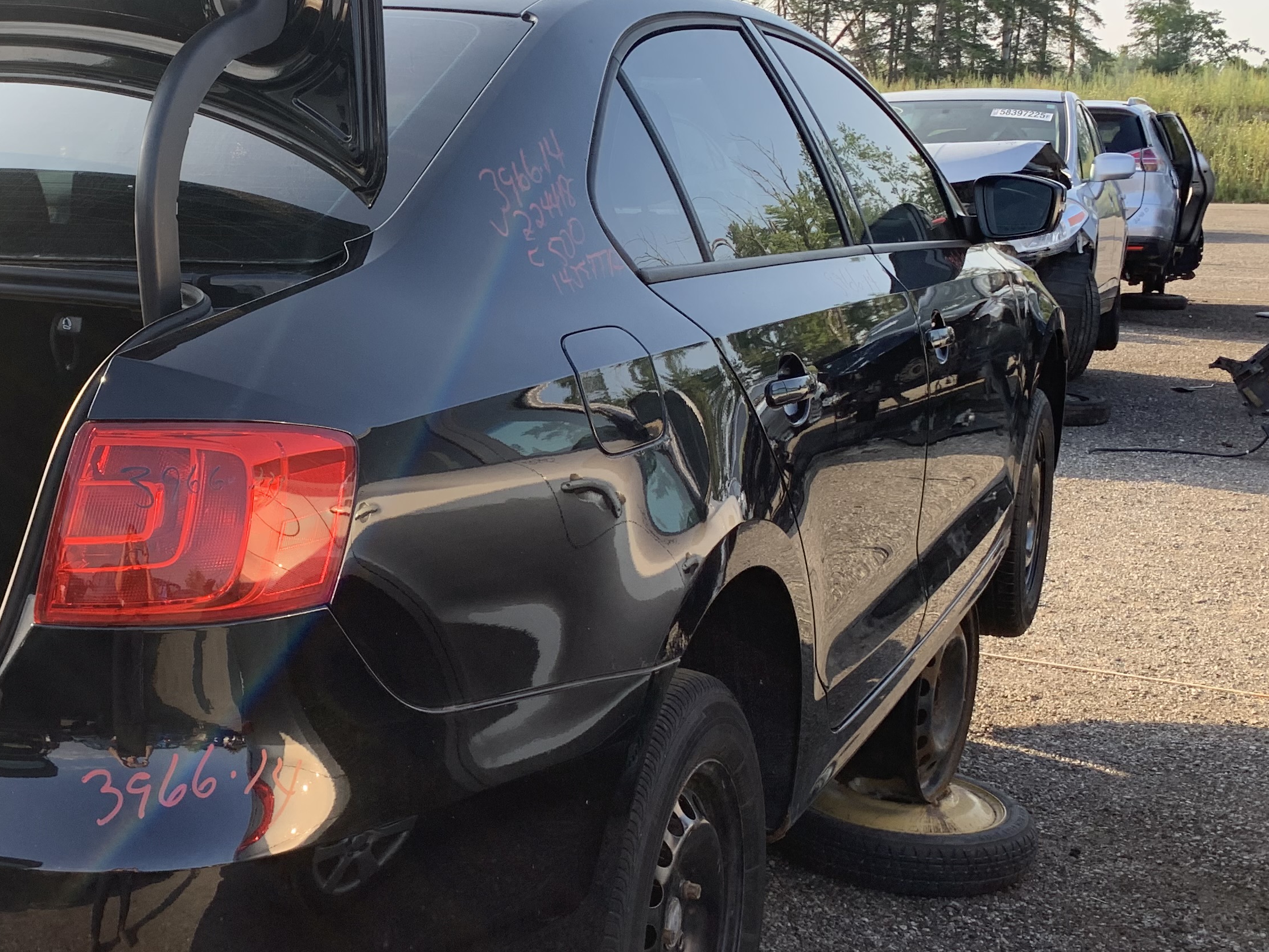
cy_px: 423
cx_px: 233
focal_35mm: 47
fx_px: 1723
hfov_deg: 38.7
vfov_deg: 30.9
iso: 25
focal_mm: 4.25
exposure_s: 1/323
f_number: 1.8
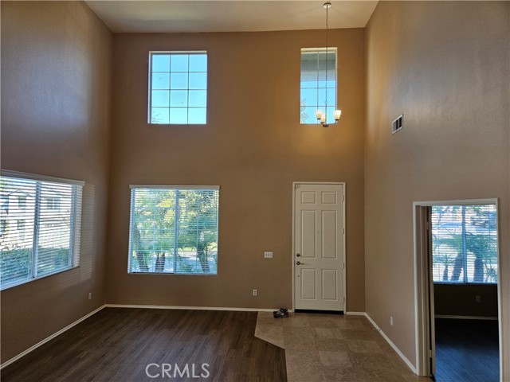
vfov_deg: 58.9
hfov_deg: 73.9
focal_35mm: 23
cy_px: 191
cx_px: 255
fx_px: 339
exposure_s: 1/120
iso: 80
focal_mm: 5.4
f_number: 1.8
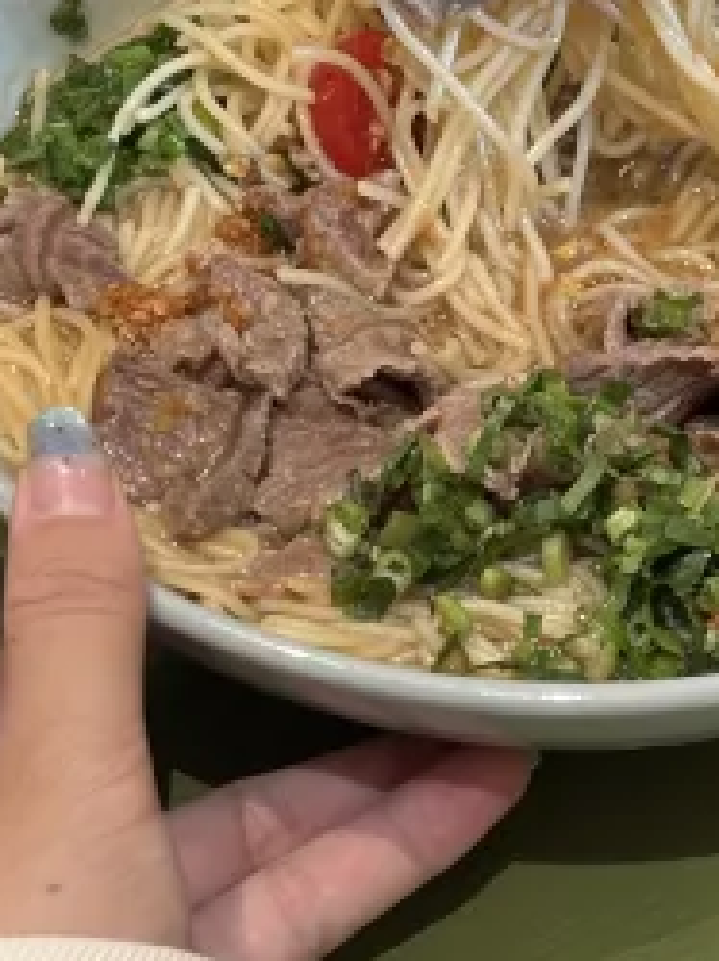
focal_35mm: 150
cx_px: 500
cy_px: 208
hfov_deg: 9.9
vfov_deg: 13.1
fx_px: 4161
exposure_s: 1/60
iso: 64
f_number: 1.6
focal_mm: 5.96
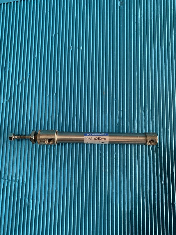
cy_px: 118
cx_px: 88
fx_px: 176
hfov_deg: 53.1
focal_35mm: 26
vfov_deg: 67.3
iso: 160
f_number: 1.8
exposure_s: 1/60
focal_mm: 4.25
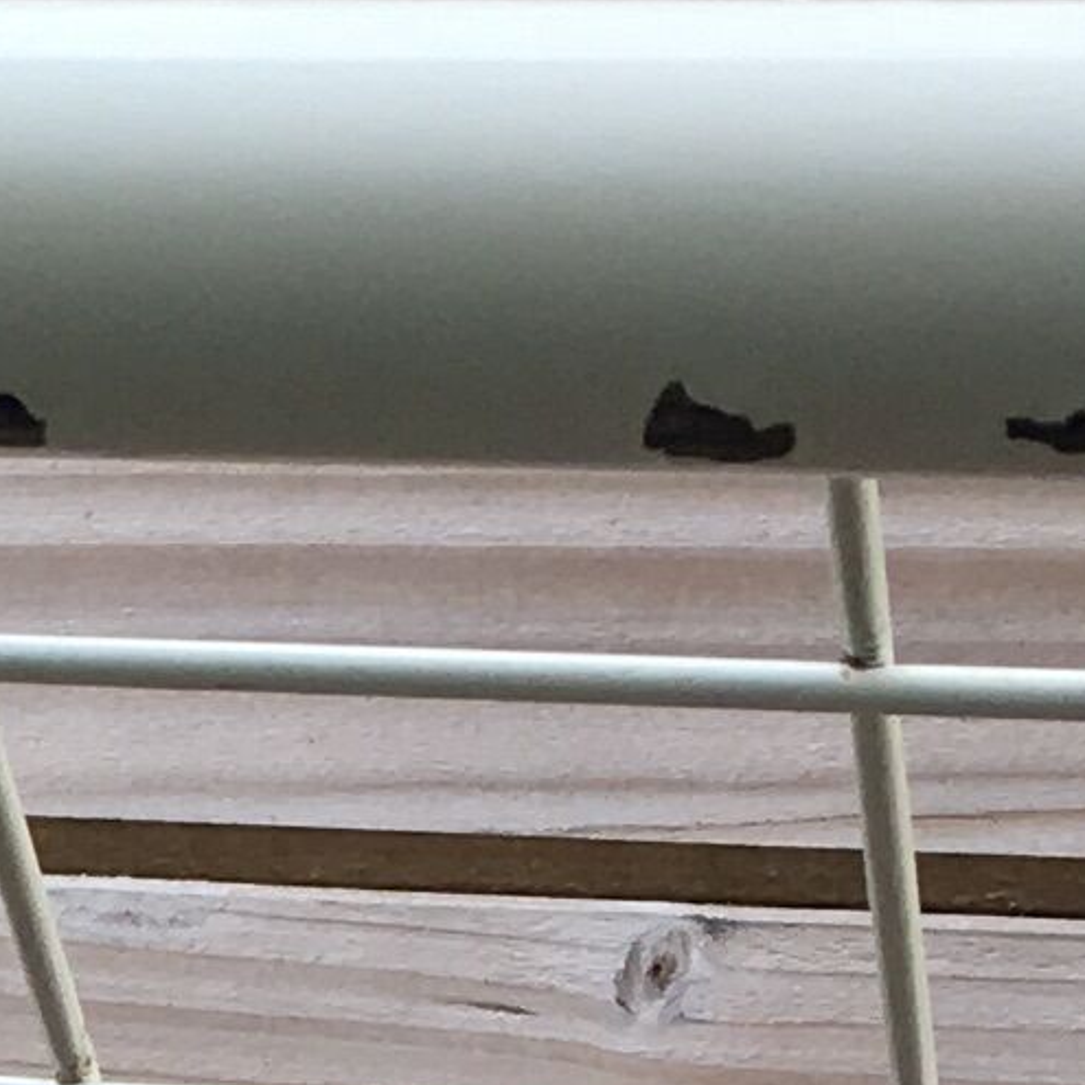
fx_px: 7411
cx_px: -1271
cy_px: 2567
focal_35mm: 209
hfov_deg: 7.9
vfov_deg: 7.8
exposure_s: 1/191
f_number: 2.2
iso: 25
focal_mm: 4.15
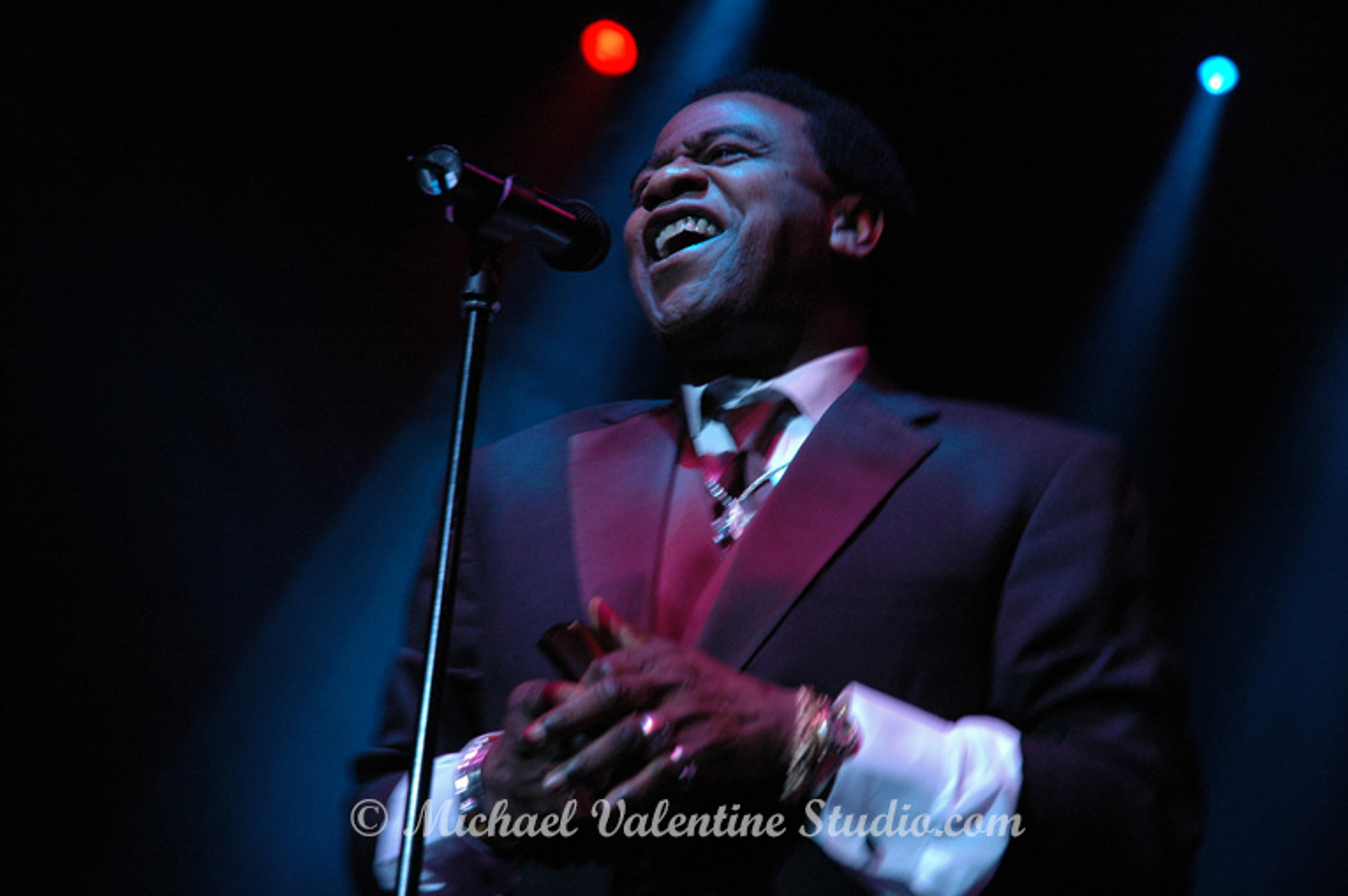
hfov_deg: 19.5
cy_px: 448
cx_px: 674
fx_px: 3929
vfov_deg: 13.0
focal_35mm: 105
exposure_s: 1/30
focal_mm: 70
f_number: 5
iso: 500
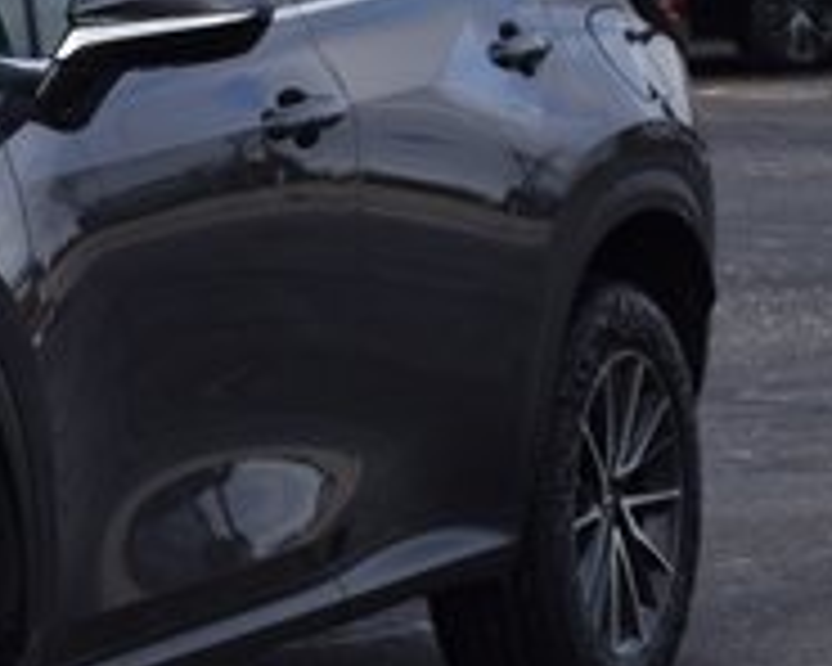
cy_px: 133
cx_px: -508
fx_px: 5762
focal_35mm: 234
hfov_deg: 8.1
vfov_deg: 6.6
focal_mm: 48
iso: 400
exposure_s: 1/1250
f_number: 5.3
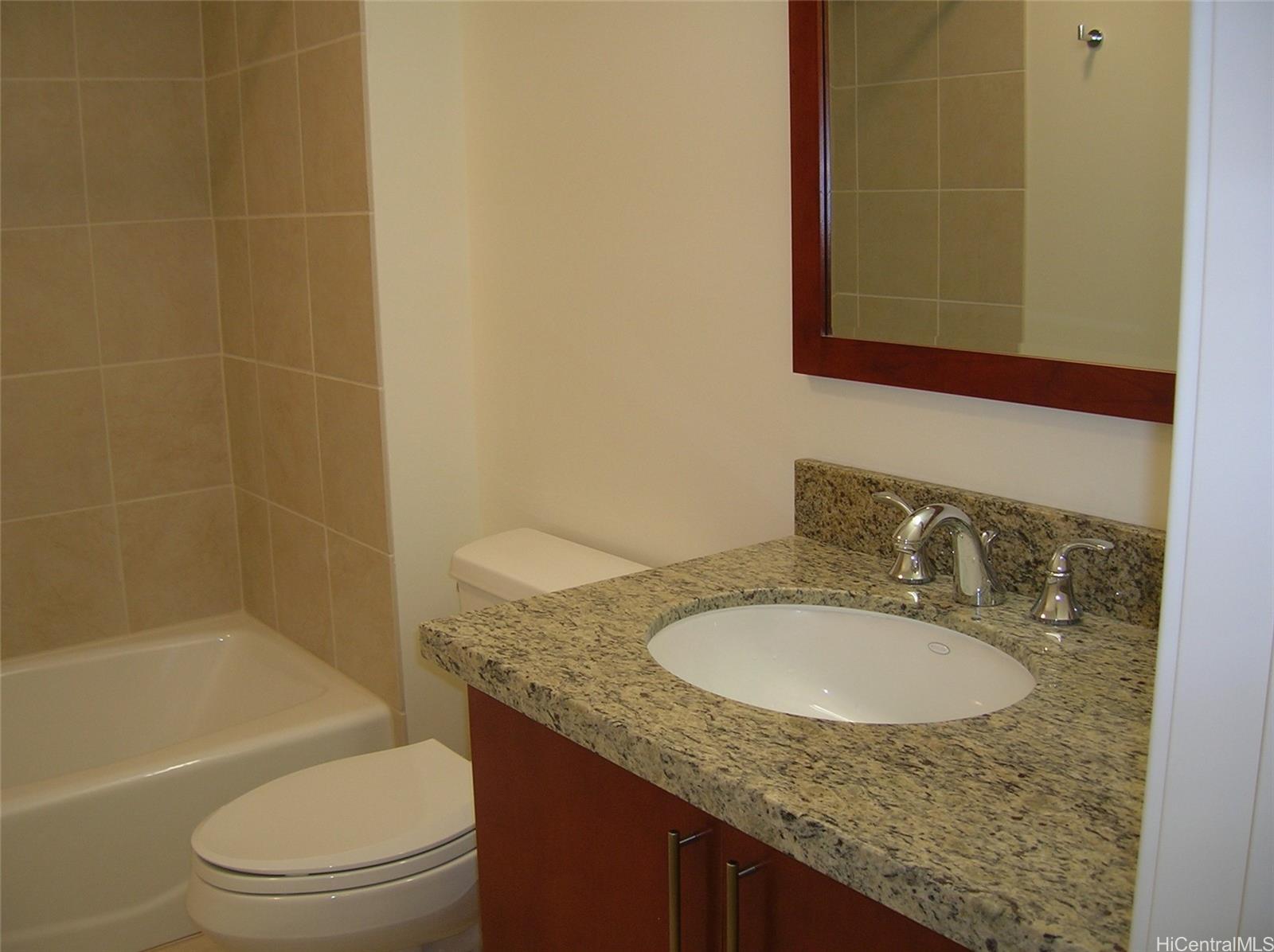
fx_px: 1250
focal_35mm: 34
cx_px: 637
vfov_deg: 41.7
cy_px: 476
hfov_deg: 54.0
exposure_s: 1/30
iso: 50
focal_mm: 5.7
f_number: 2.9
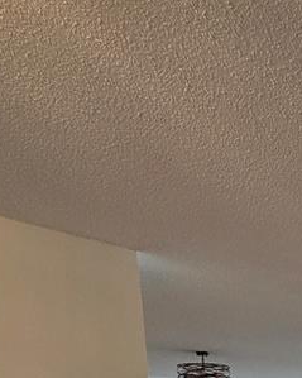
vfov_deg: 27.0
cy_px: 554
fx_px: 570
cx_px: 452
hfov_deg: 23.7
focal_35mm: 51
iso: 200
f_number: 2.2
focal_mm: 2.2
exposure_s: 1/120
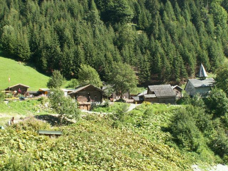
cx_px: 114
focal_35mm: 56
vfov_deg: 26.1
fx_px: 369
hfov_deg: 34.3
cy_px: 86
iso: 50
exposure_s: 1/40
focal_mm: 9.38
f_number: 7.1
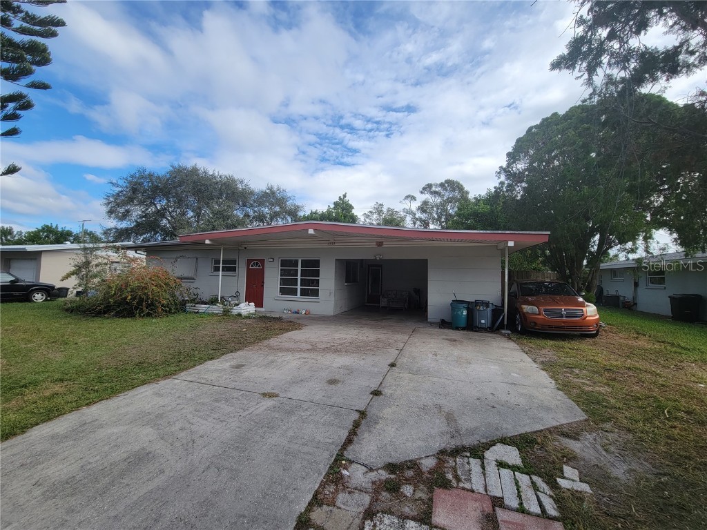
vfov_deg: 89.9
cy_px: 265
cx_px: 354
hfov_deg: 106.2
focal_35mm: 13
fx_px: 266
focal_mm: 2.2
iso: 50
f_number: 2.2
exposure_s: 1/1170
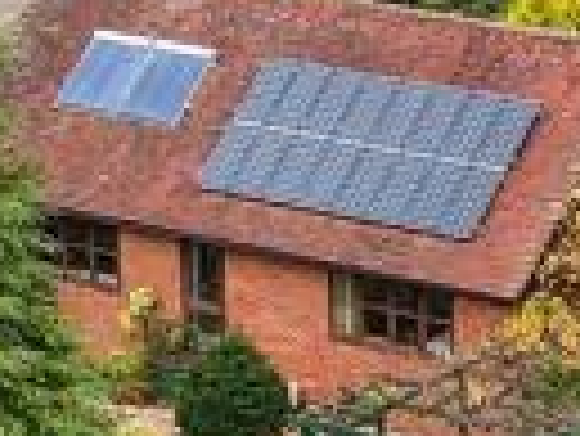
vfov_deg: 7.8
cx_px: 634
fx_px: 3203
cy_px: 427
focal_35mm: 191
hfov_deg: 10.2
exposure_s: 1/2000
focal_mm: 8.67
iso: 190
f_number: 1.8
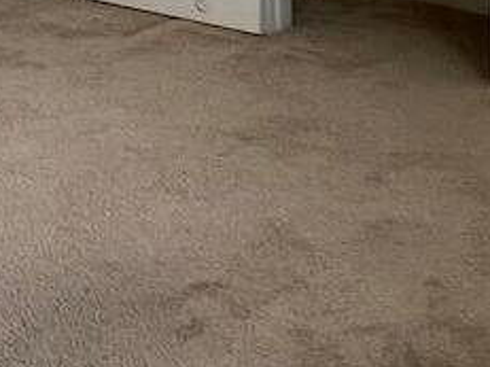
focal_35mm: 72
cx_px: -185
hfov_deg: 23.2
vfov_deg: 16.8
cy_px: -303
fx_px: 1019
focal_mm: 1.57
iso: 125
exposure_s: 1/120
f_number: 1.8
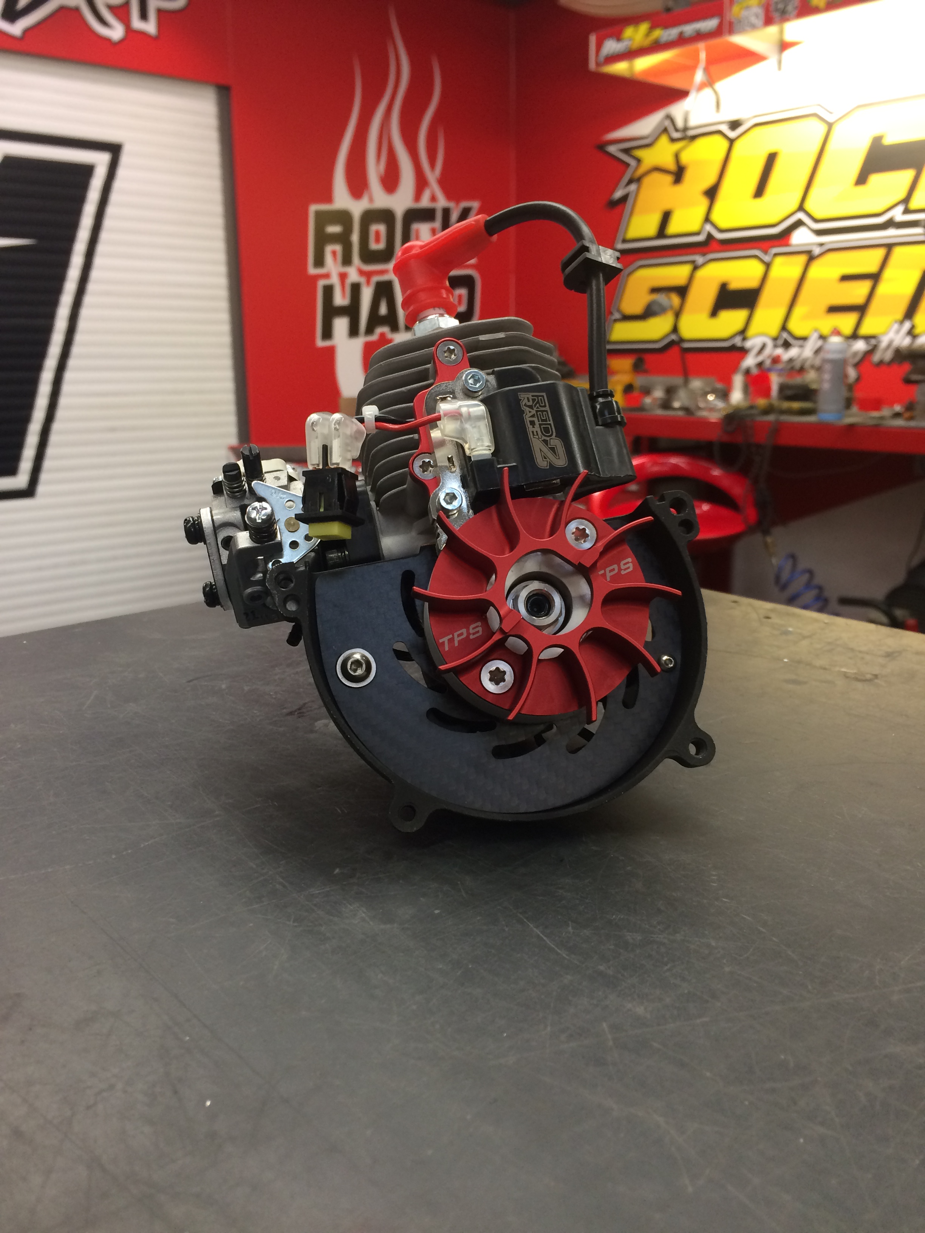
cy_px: 616
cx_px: 462
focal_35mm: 29
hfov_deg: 48.2
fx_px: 1033
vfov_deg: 61.7
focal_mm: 4.15
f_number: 2.2
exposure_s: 1/33
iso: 125
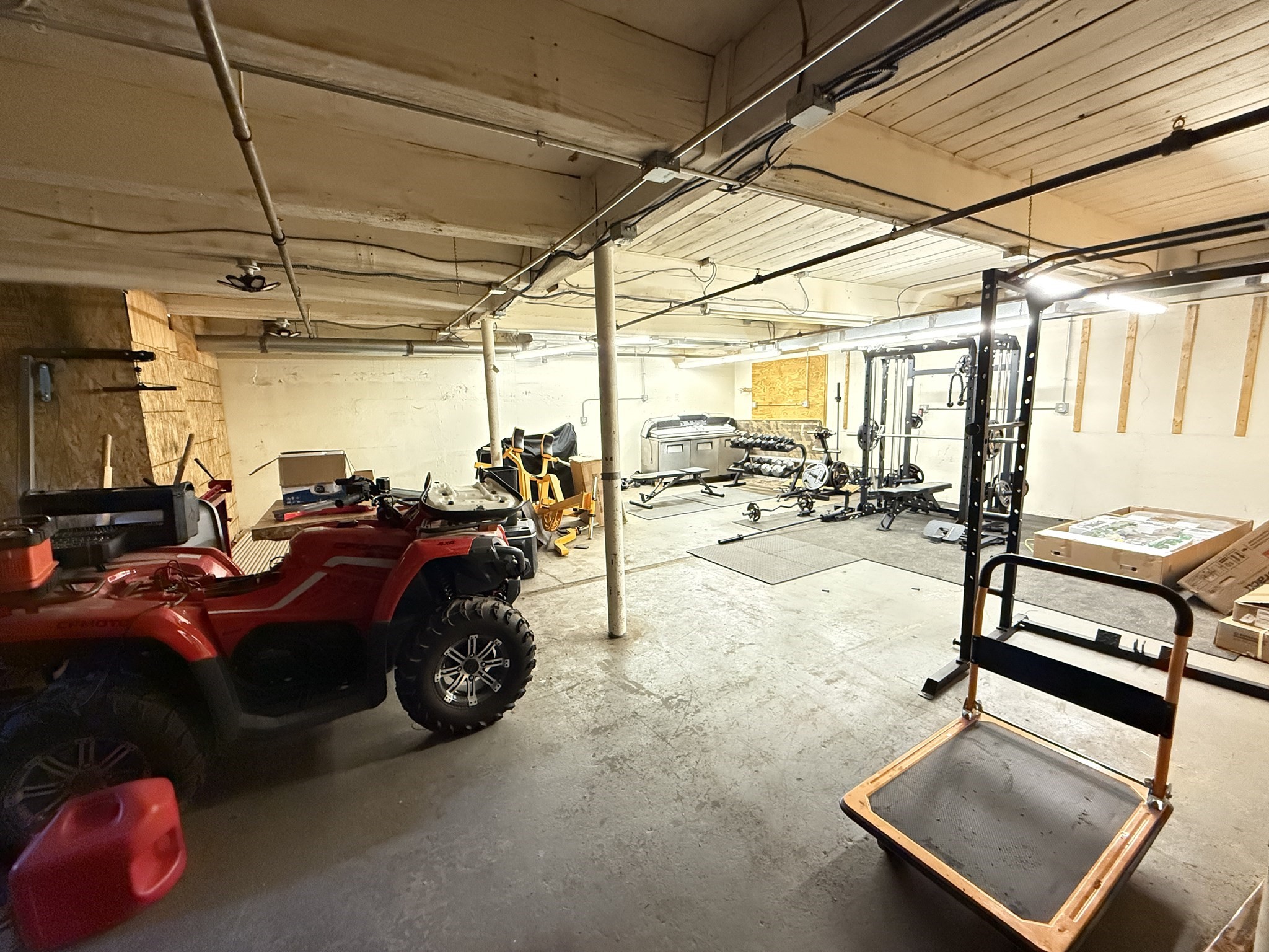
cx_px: 634
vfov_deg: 85.7
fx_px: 513
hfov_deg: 102.1
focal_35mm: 14
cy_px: 476
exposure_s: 1/40
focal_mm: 2.22
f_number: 2.2
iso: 1000
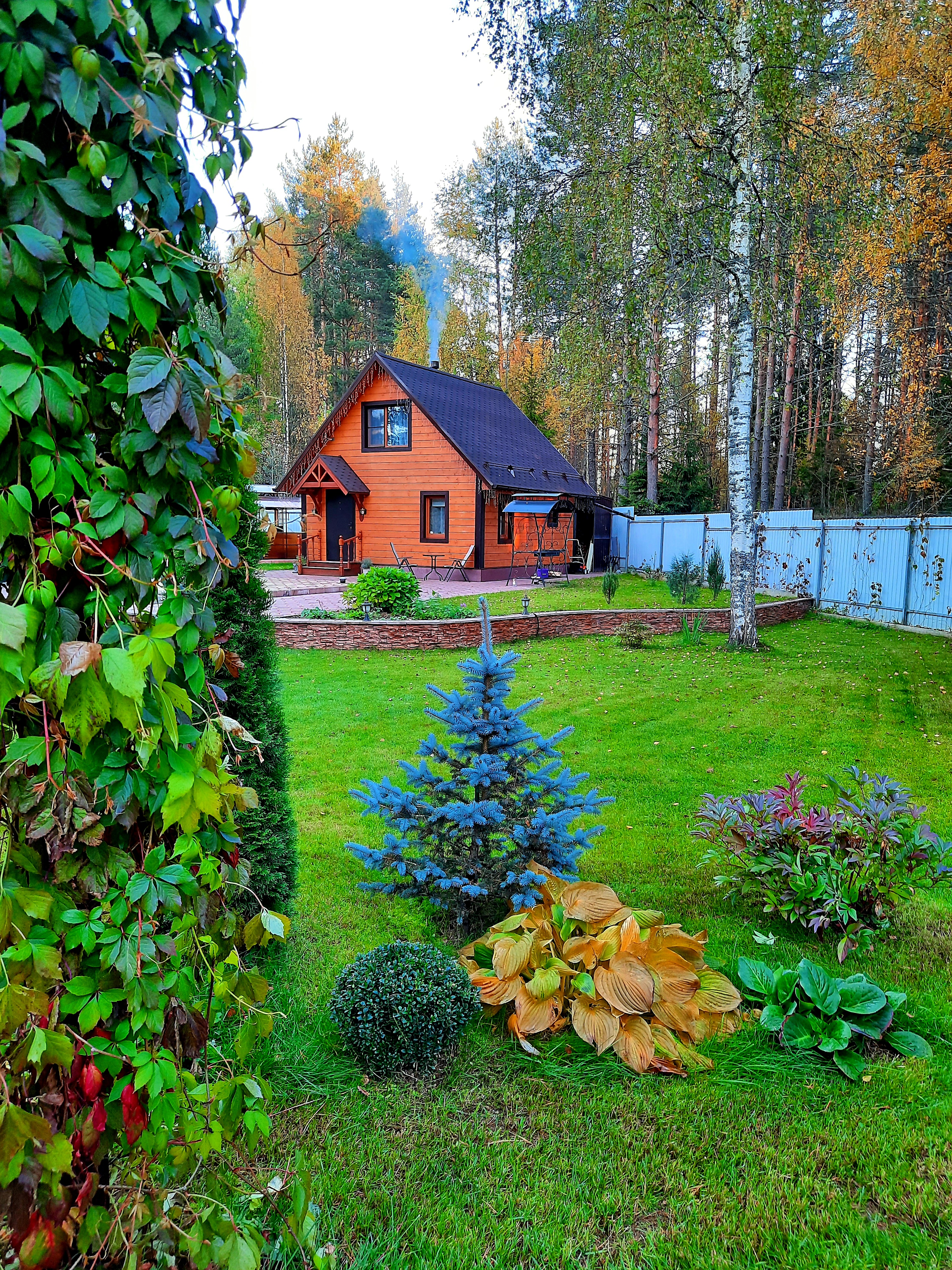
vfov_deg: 69.4
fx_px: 917
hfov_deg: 54.9
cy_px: 635
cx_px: 476
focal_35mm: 25
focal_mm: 4.6
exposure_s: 1/50
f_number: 2
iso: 80
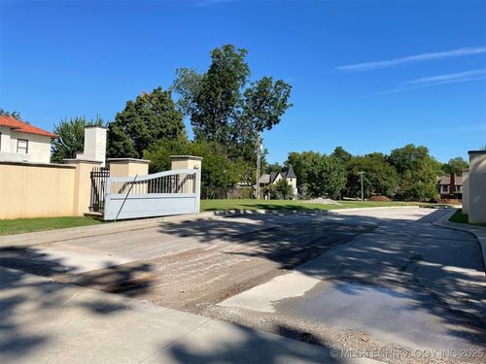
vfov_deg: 53.1
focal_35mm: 26
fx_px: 365
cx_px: 243
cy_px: 182
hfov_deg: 67.3
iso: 32
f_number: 1.6
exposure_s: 1/3861
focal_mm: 4.2
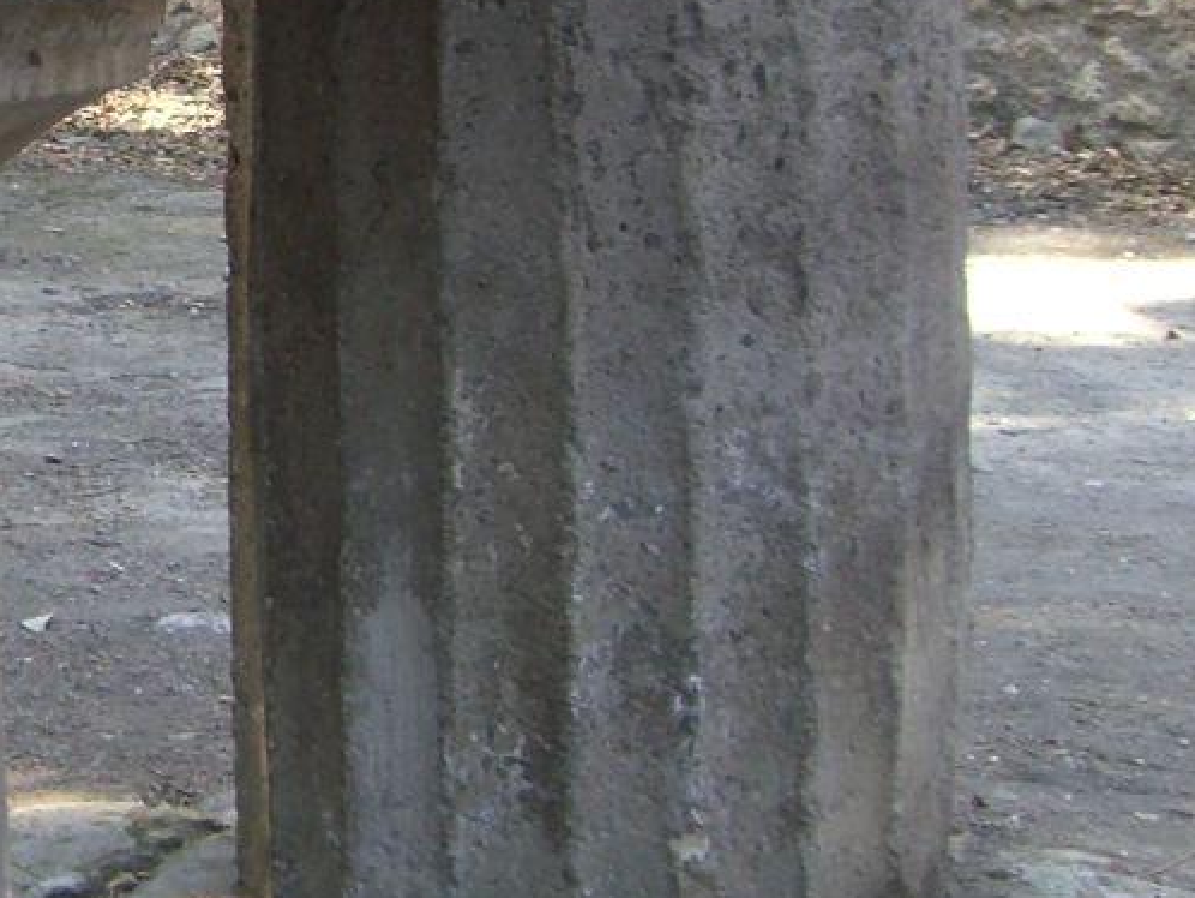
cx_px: -197
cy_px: 62
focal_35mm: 122
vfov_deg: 12.1
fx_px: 4214
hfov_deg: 15.6
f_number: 2.7
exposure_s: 1/200
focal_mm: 6.2
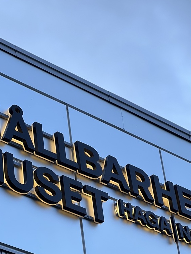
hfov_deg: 11.4
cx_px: 98
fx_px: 956
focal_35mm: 130
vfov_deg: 15.1
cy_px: 183
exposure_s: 1/121
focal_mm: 9
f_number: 2.8
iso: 20
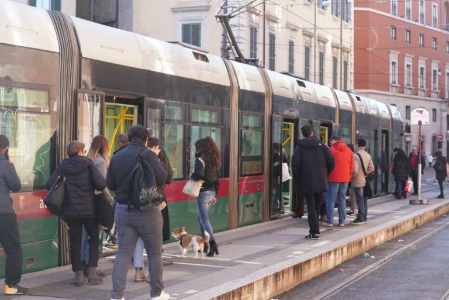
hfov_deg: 27.0
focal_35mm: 75
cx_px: 224
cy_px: 150
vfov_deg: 18.2
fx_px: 936
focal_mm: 75
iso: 1600
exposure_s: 1/250
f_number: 8
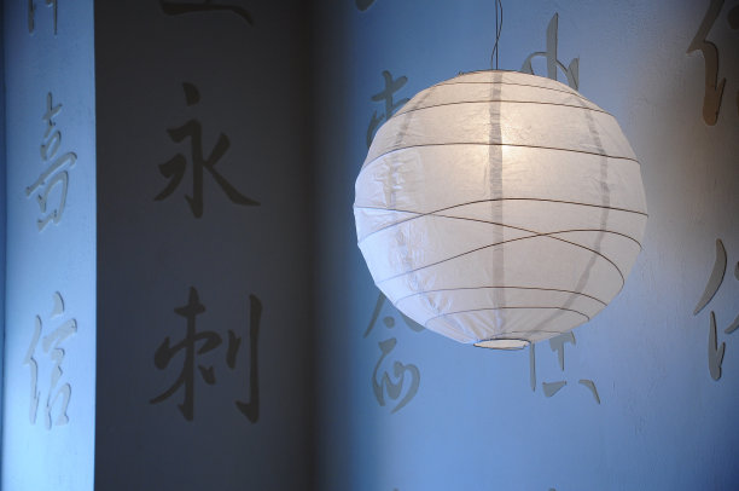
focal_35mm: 105
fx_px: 2152
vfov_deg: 13.0
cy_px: 246
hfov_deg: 19.5
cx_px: 370
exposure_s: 1/60
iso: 250
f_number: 5.3
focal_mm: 70
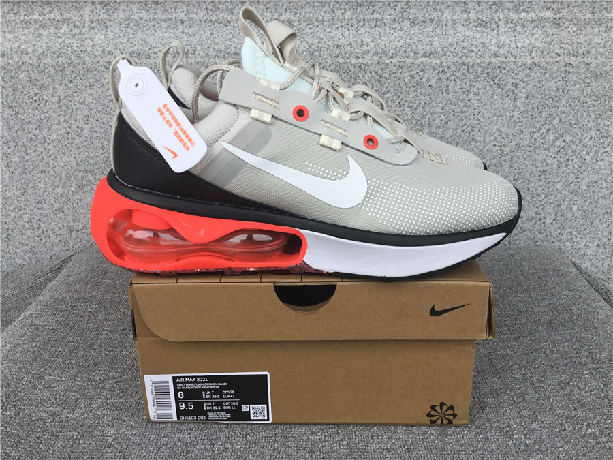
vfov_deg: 45.4
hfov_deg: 58.4
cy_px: 230
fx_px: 549
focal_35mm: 31
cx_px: 306
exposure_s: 1/339
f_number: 2.4
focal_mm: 3.3
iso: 25
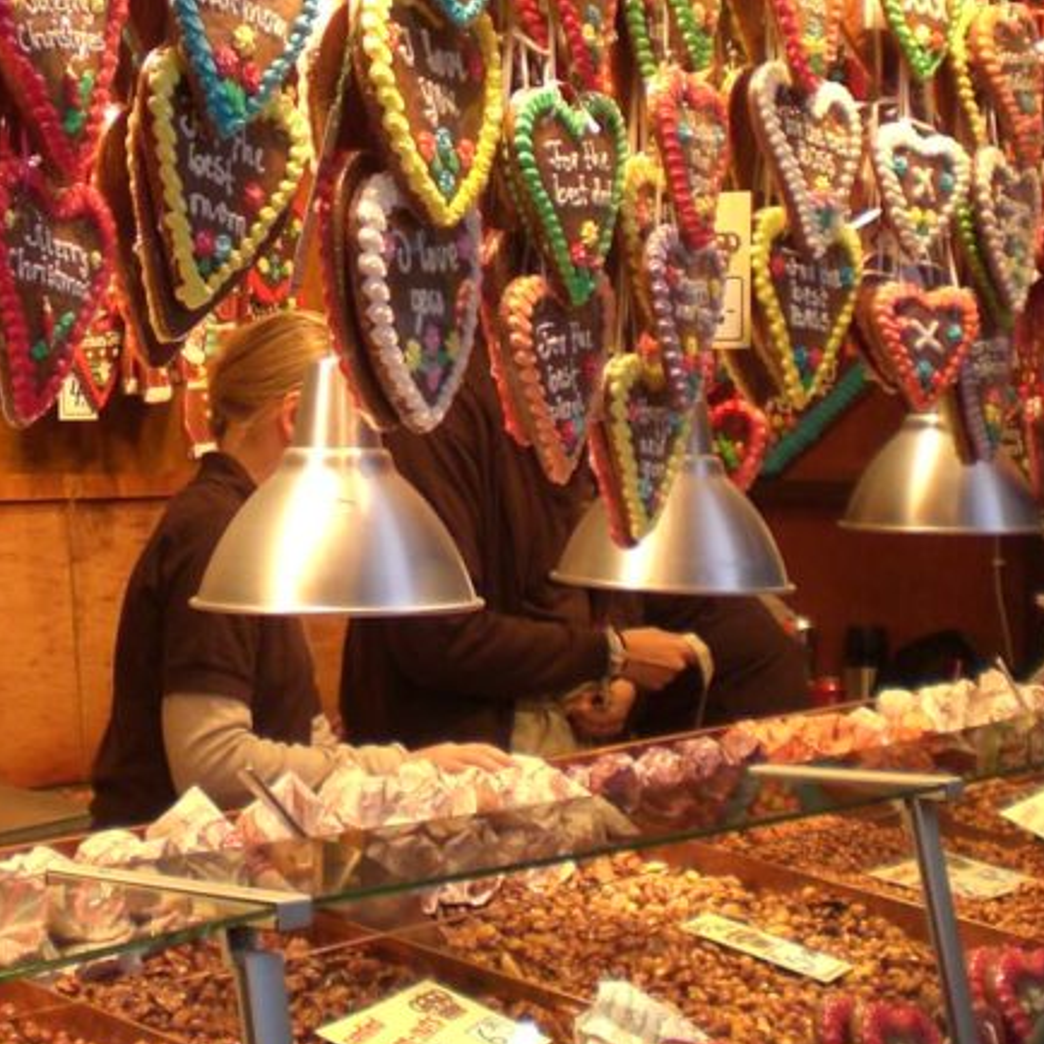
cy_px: 148
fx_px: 2696
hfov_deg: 21.8
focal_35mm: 79
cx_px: 318
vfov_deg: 21.5
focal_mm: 6.3
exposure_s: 1/80
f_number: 3.1
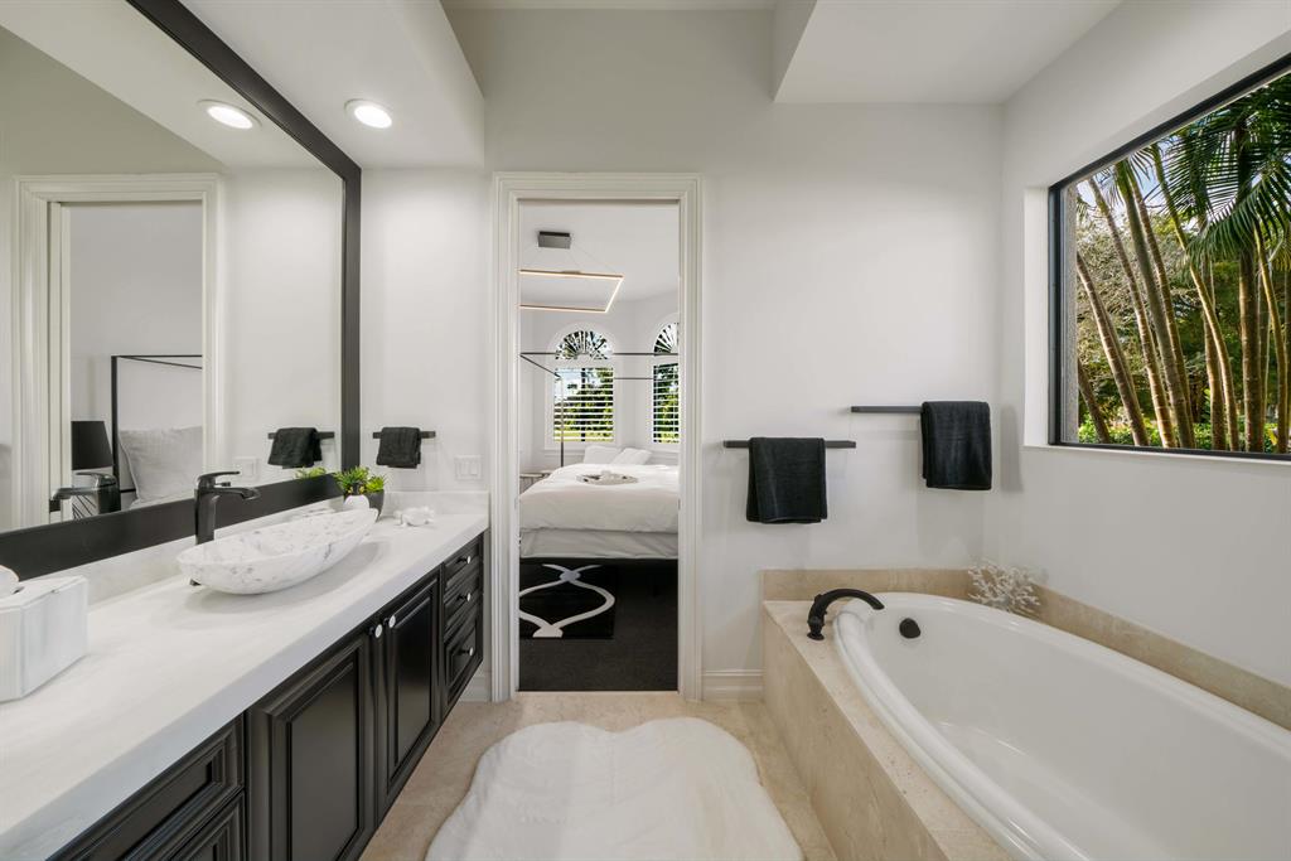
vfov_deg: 90.0
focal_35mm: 12
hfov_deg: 112.6
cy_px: 430
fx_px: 430
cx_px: 646
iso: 200
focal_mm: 12
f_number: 11
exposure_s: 1/2.5
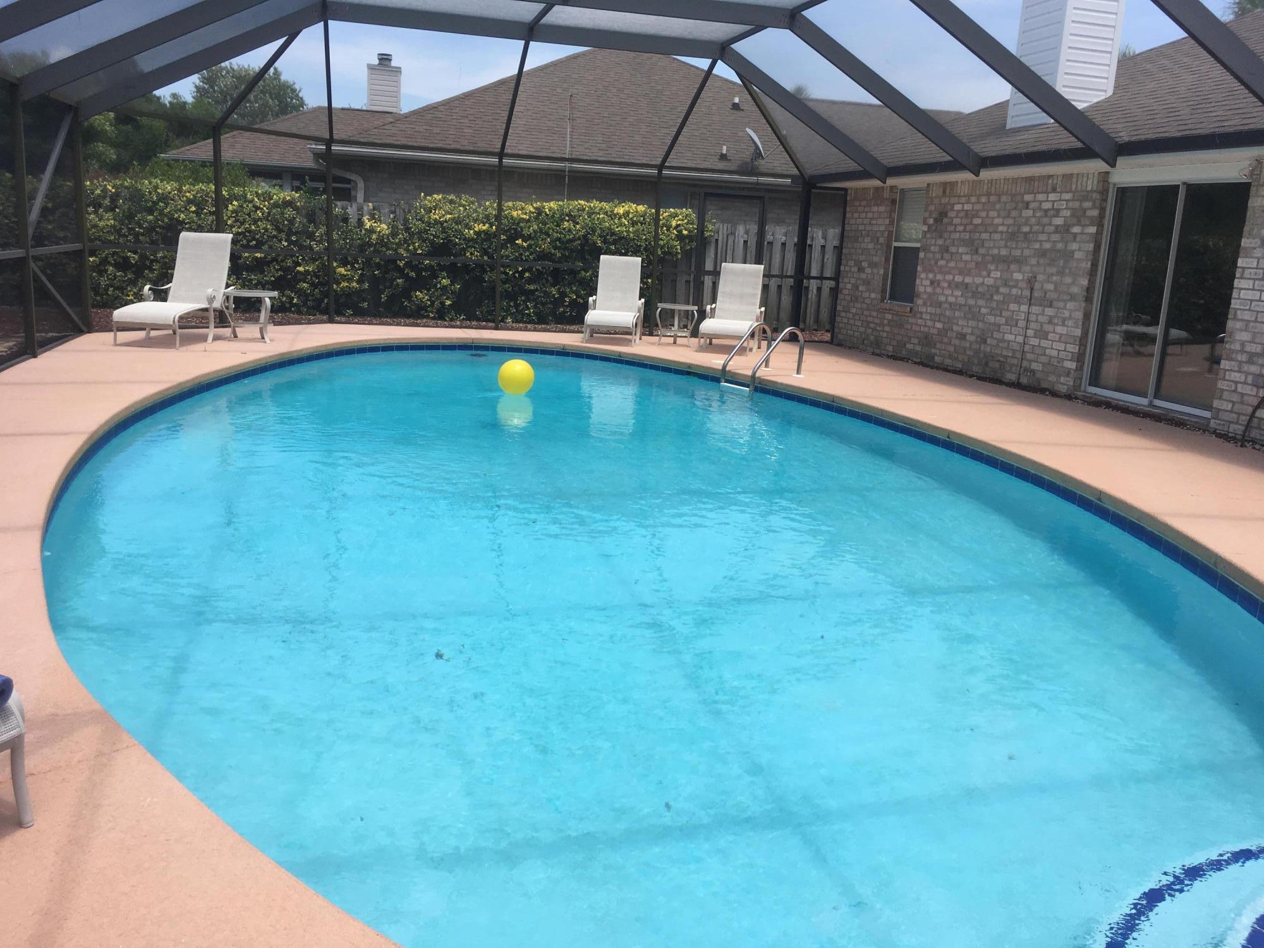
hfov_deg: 61.7
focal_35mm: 29
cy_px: 474
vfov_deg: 48.2
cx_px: 632
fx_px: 1059
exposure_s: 1/927
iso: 25
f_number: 2.2
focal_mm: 4.15
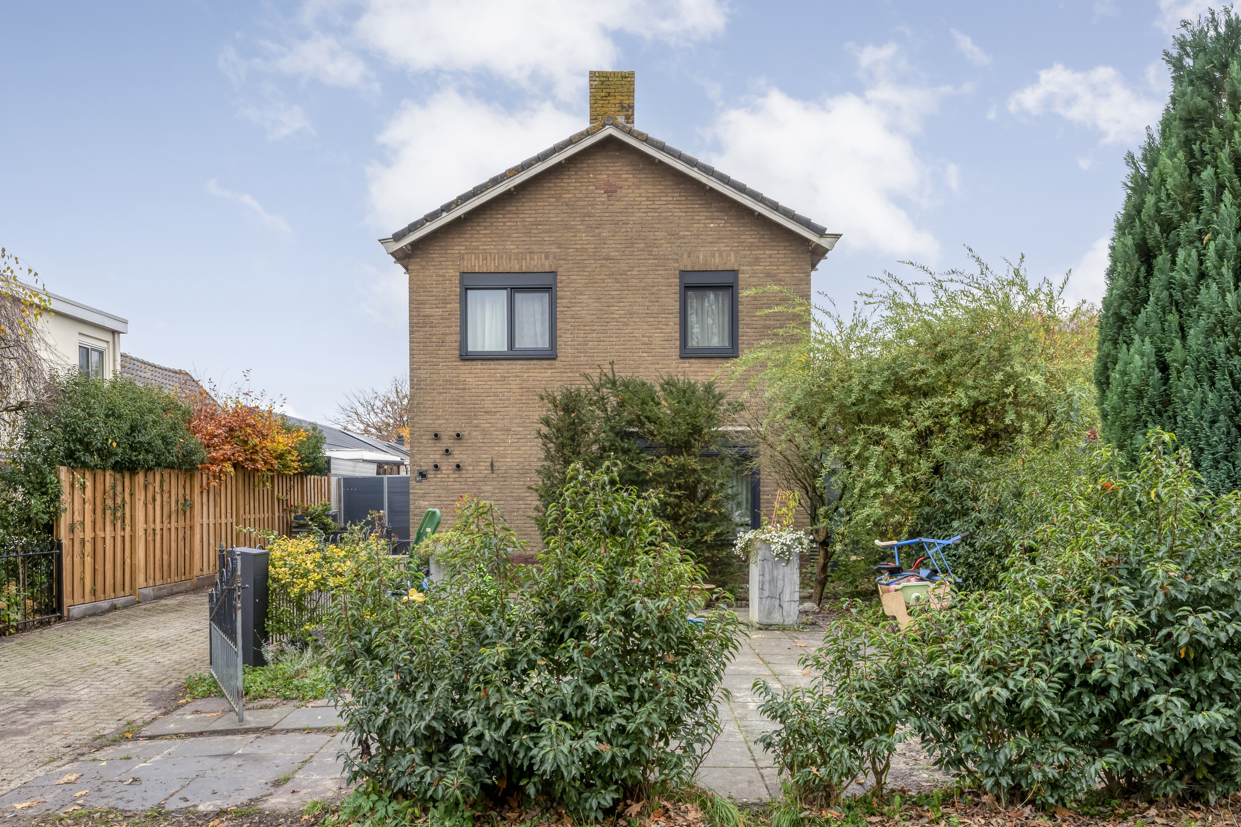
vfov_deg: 51.3
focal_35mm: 25
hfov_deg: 71.5
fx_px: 862
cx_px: 620
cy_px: 414
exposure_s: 1/80
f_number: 10
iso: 800
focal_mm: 16.9
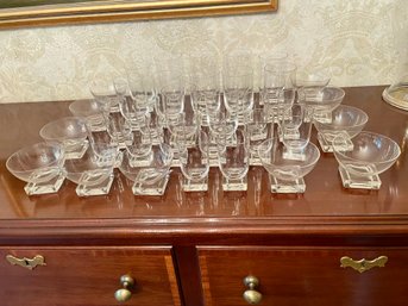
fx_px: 306
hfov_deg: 67.3
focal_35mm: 26
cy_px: 153
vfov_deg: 53.0
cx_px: 204
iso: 1000
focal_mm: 4.2
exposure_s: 1/30
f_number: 1.6
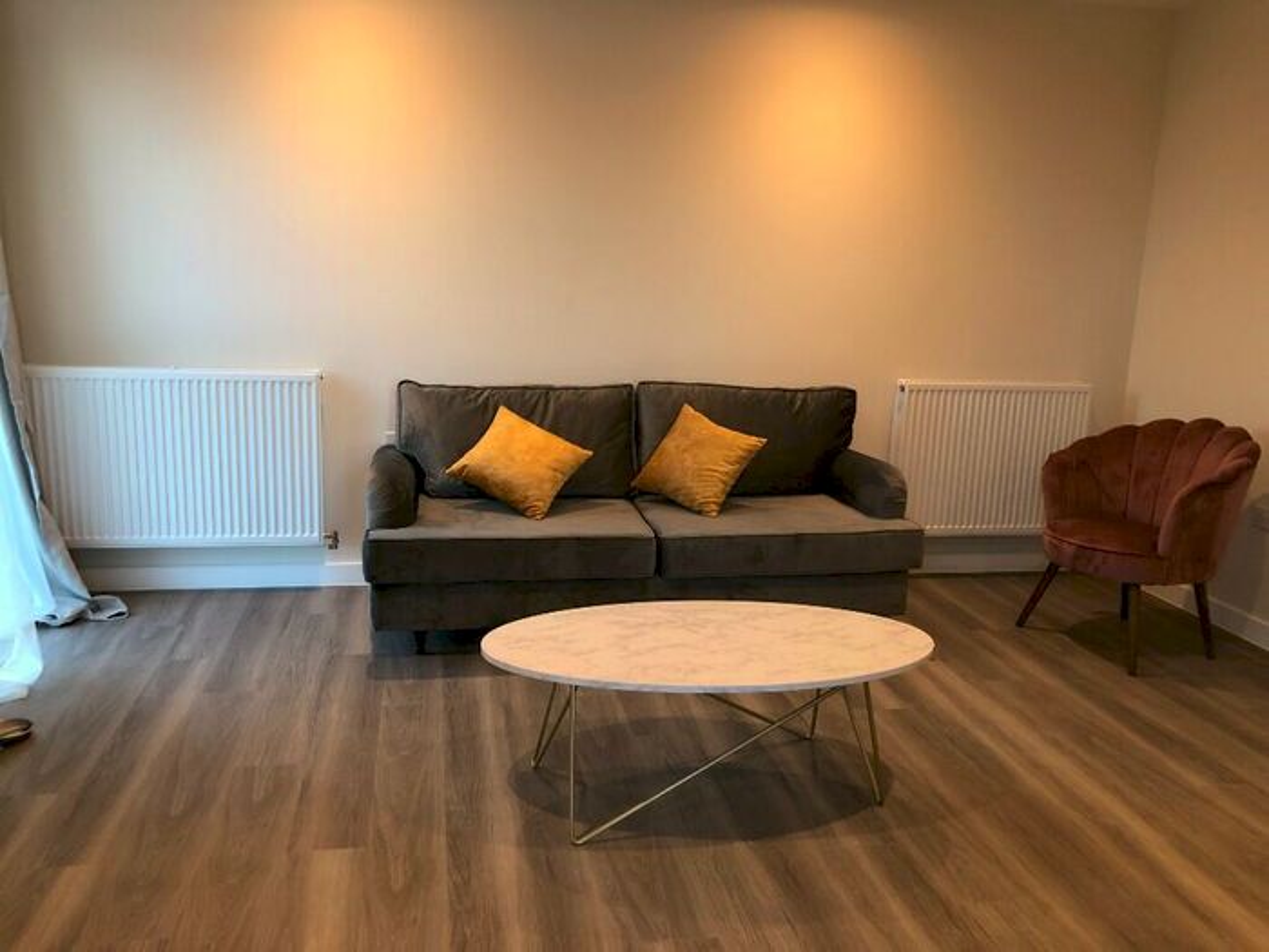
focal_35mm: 28
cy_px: 476
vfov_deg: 49.7
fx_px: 1026
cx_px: 634
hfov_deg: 63.4
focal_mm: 3.99
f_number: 1.8
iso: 32
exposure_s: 1/25
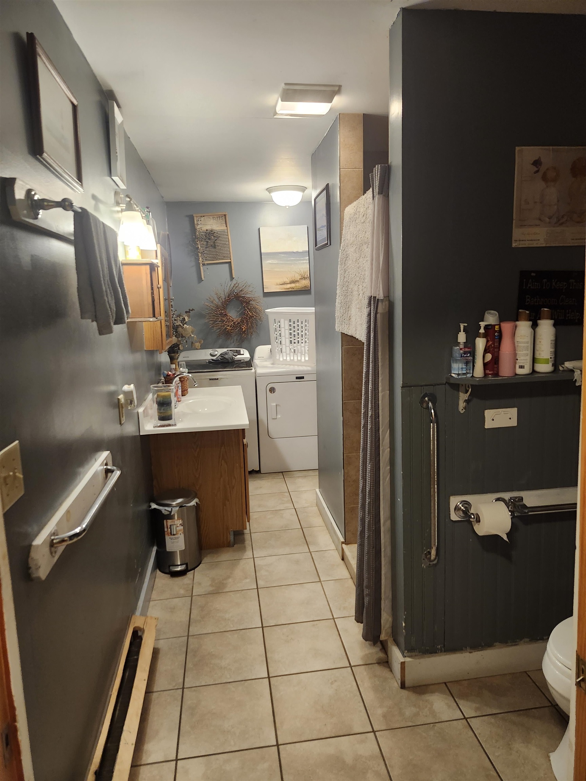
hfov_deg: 58.9
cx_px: 293
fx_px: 519
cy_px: 390
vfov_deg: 73.9
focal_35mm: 23
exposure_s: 1/120
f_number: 1.8
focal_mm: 5.54
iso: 640
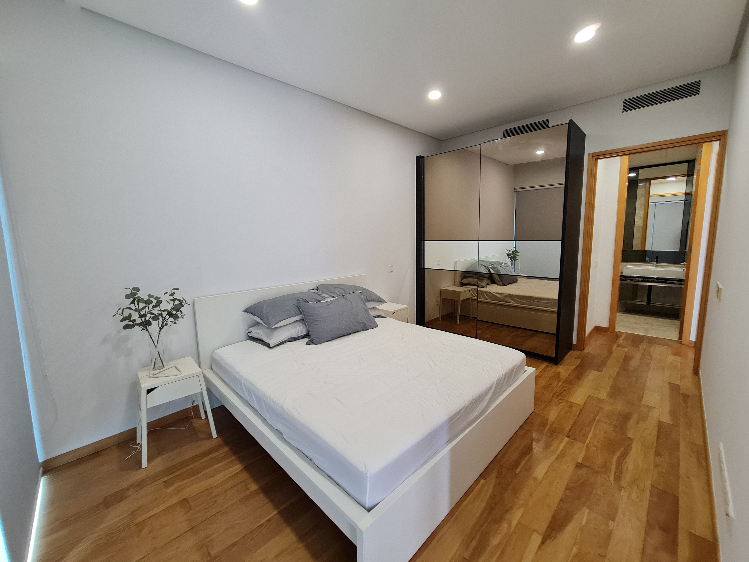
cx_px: 374
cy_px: 281
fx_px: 281
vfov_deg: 89.9
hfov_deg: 106.2
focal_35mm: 13
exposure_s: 1/50
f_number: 2.2
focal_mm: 2.2
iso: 200
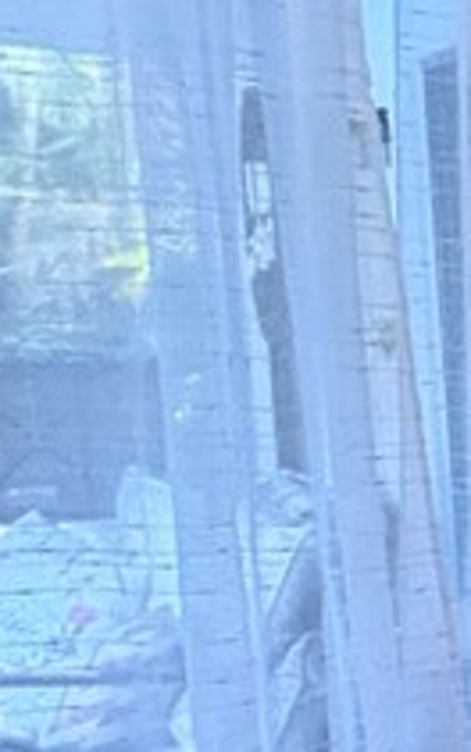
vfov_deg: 28.4
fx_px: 1478
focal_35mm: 72
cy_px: 485
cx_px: 1756
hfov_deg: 8.9
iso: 320
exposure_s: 1/60
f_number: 2.2
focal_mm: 2.22
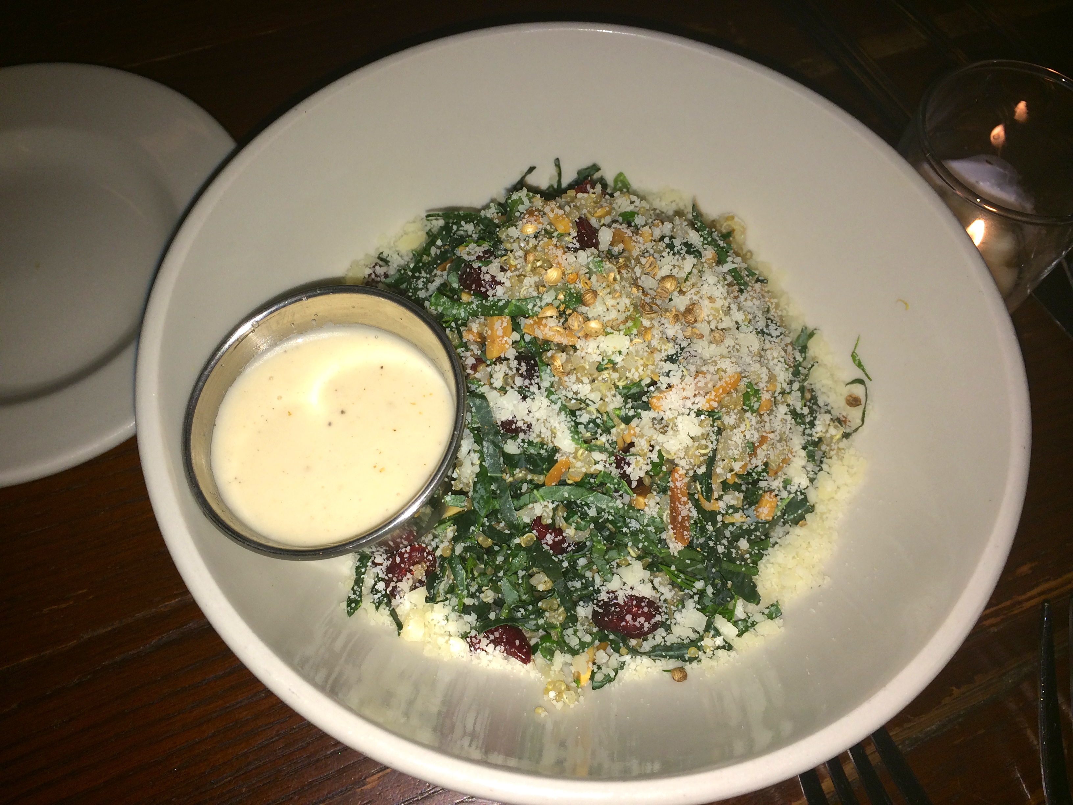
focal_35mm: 30
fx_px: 930
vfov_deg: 46.8
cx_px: 536
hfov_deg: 60.0
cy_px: 402
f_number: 2.2
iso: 32
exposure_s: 1/107
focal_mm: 4.12
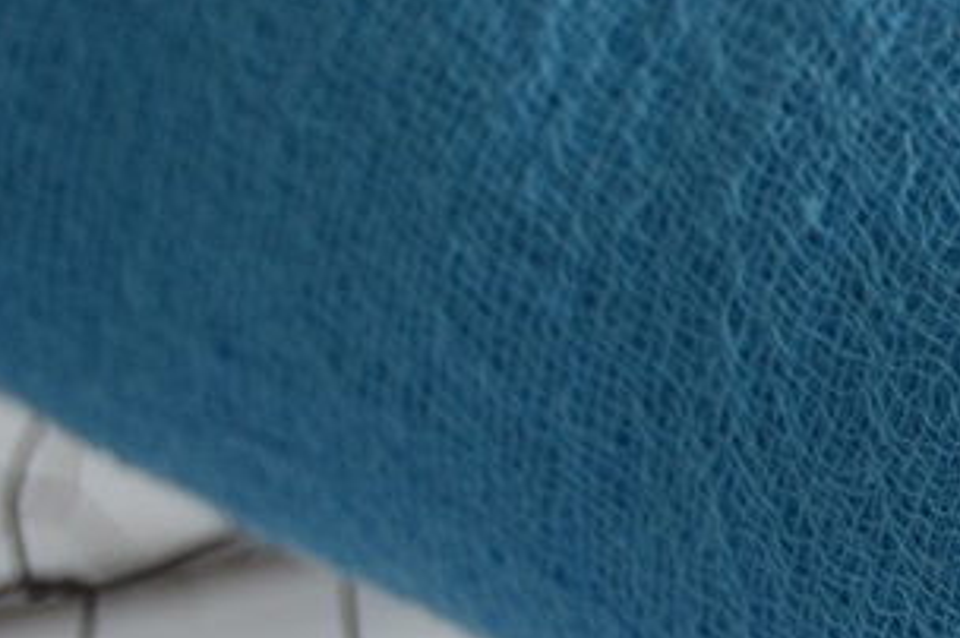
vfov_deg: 5.8
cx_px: 1440
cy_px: 227
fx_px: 6313
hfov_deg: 8.5
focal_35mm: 237
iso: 200
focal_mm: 48
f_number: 5.6
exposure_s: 1/25
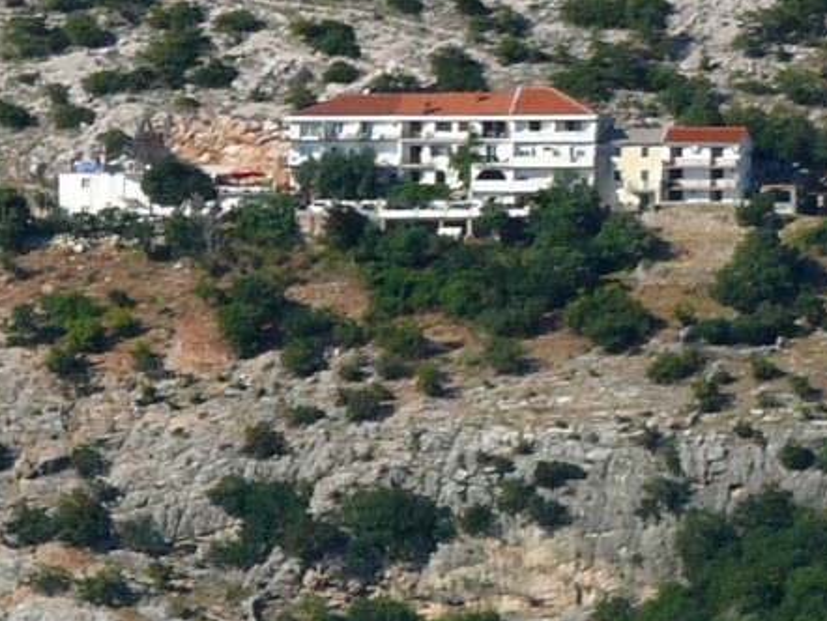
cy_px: -484
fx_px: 21370
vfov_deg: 1.7
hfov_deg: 2.2
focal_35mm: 894
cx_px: 1637
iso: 100
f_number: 5.6
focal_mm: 38.2
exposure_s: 1/200
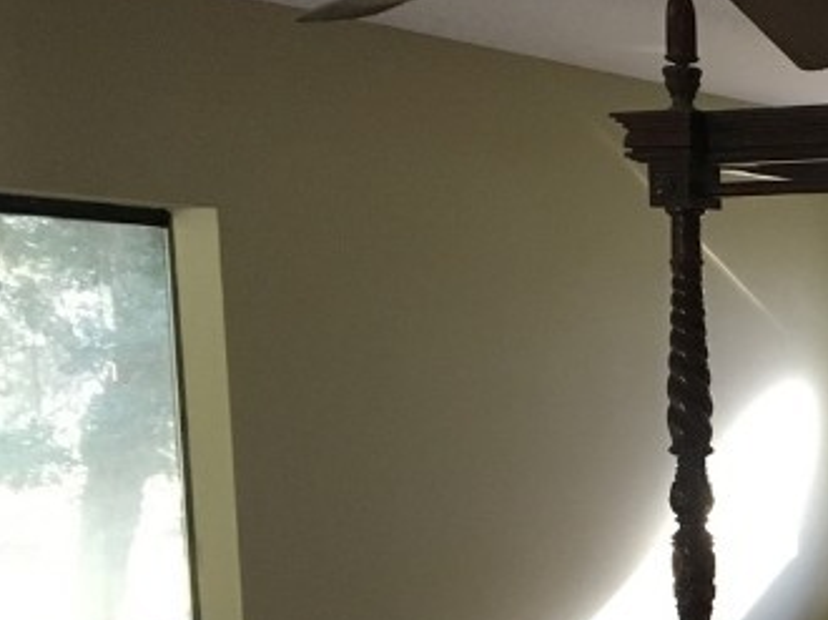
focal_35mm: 90
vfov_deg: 15.8
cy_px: 735
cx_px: 1194
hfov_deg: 19.4
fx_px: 2151
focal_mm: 4.15
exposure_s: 1/24
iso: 200
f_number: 2.2
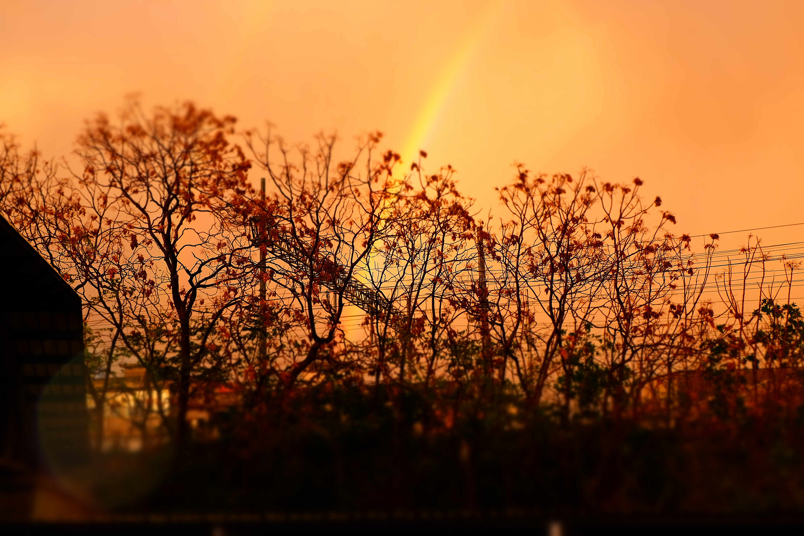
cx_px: 402
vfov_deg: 30.5
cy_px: 268
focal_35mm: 44
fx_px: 983
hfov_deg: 44.5
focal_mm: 29.5
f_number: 7.1
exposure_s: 1/75
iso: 800
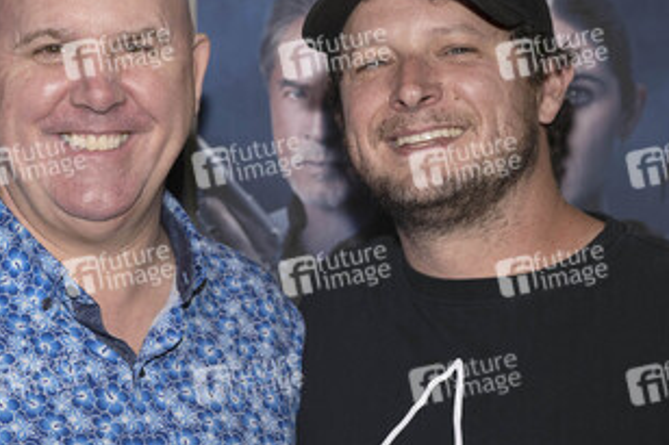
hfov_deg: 18.6
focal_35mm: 110
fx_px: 2043
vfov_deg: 12.4
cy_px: 217
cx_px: 277
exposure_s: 1/200
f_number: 5.6
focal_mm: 75
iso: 800
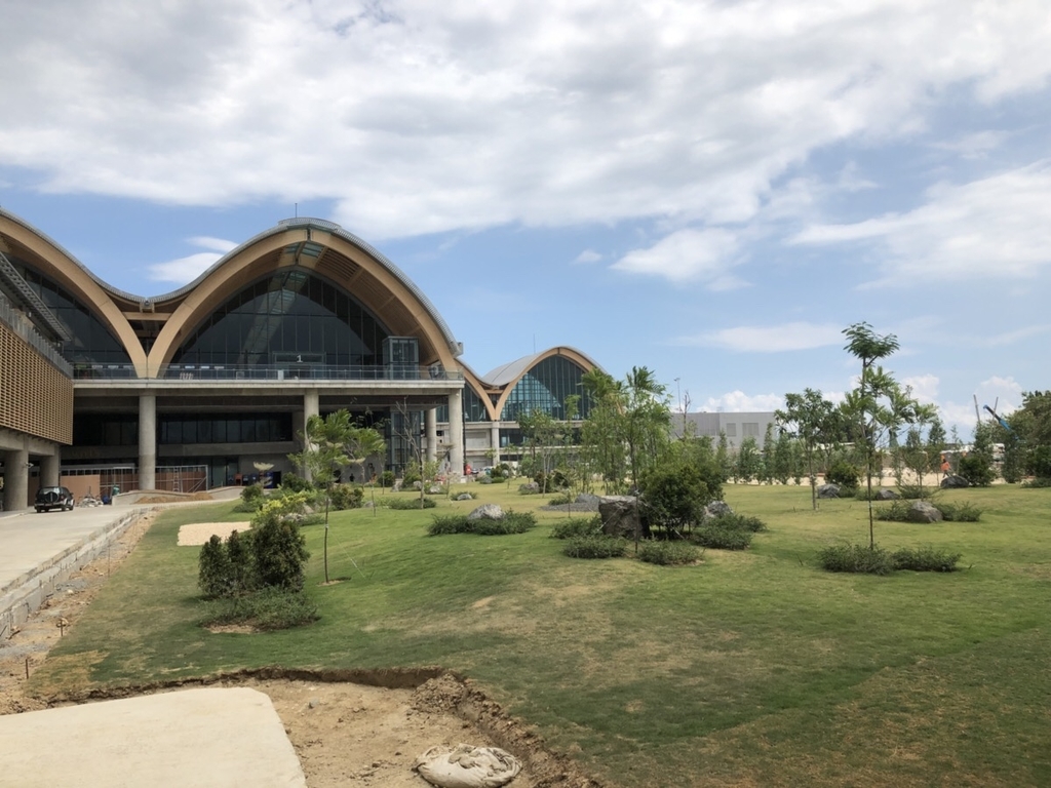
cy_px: 394
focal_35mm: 28
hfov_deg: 63.4
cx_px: 526
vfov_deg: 49.7
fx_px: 850
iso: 20
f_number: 1.8
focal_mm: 3.99
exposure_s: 1/2703
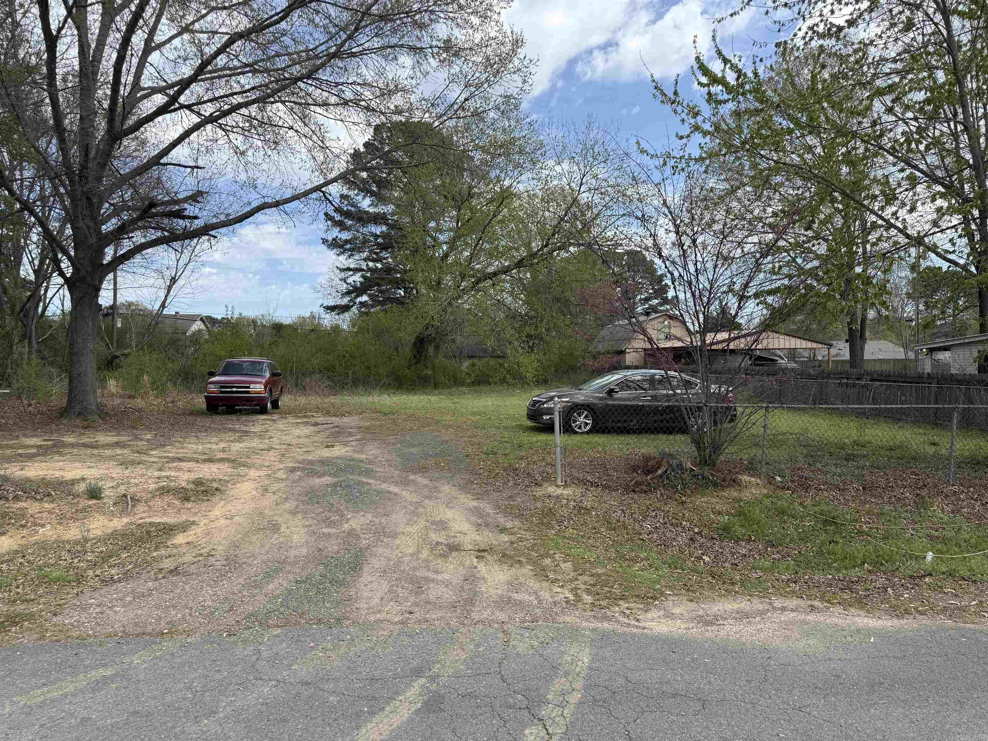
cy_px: 370
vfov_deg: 56.8
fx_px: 685
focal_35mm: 24
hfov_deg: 71.6
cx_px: 494
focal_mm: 6.76
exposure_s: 1/2445
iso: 80
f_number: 1.78
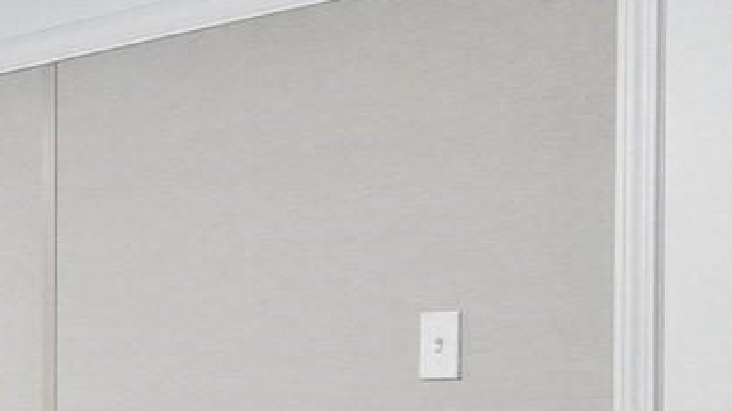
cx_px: -294
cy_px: 415
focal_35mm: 86
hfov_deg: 21.7
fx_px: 1661
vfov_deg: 13.9
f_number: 7.1
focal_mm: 11
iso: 800
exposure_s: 1/100
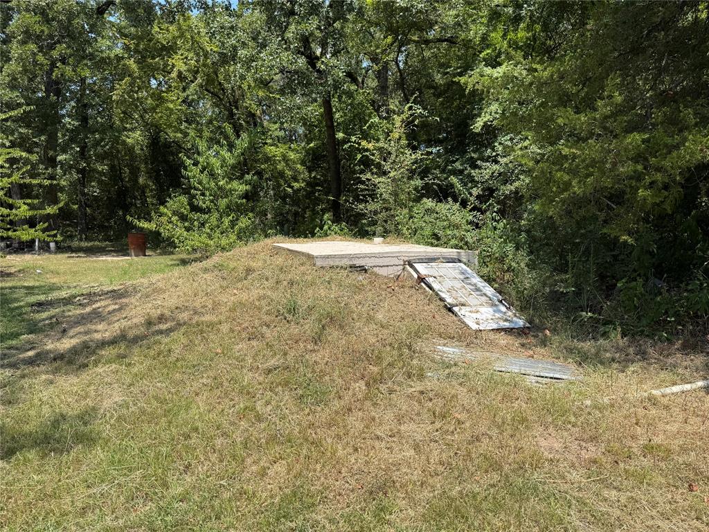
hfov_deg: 71.6
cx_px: 354
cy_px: 266
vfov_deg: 56.8
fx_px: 492
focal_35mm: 24
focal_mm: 6.76
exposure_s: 1/3096
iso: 80
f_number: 1.78
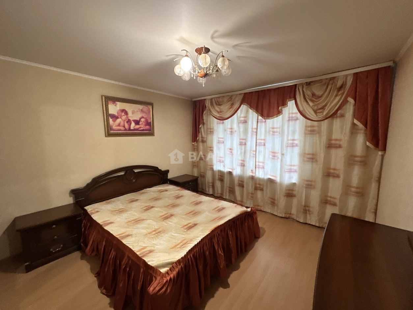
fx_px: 167
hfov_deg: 102.1
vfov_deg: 85.7
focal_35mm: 14
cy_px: 155
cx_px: 206
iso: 400
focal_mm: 2.22
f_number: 2.2
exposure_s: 1/59
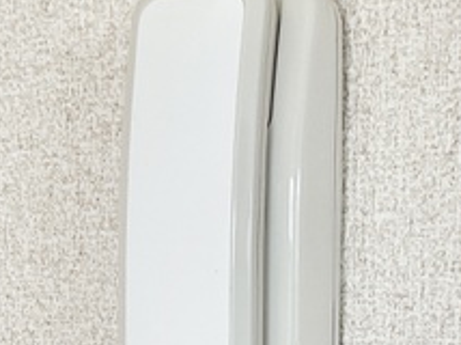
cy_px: 422
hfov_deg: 20.6
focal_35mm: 95
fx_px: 1264
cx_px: 282
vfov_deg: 15.0
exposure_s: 1/122
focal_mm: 3
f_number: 1.8
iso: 16
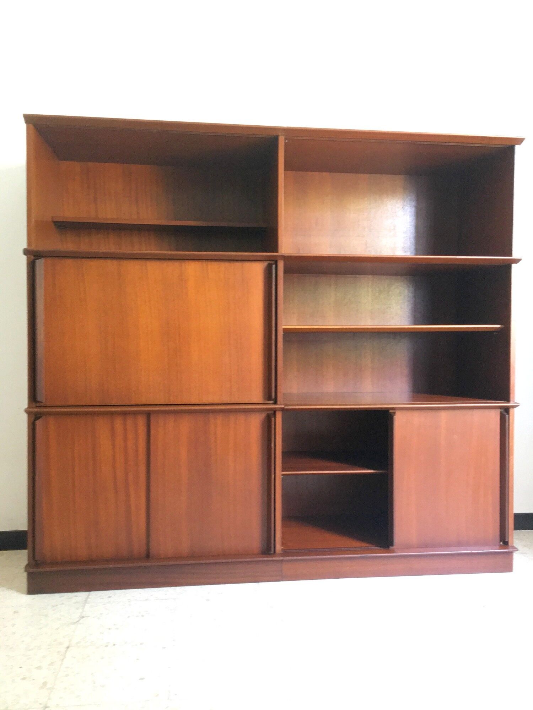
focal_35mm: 29
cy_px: 355
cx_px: 266
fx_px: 595
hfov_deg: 48.2
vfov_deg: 61.7
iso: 200
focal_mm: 4.15
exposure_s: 1/17
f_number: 2.2
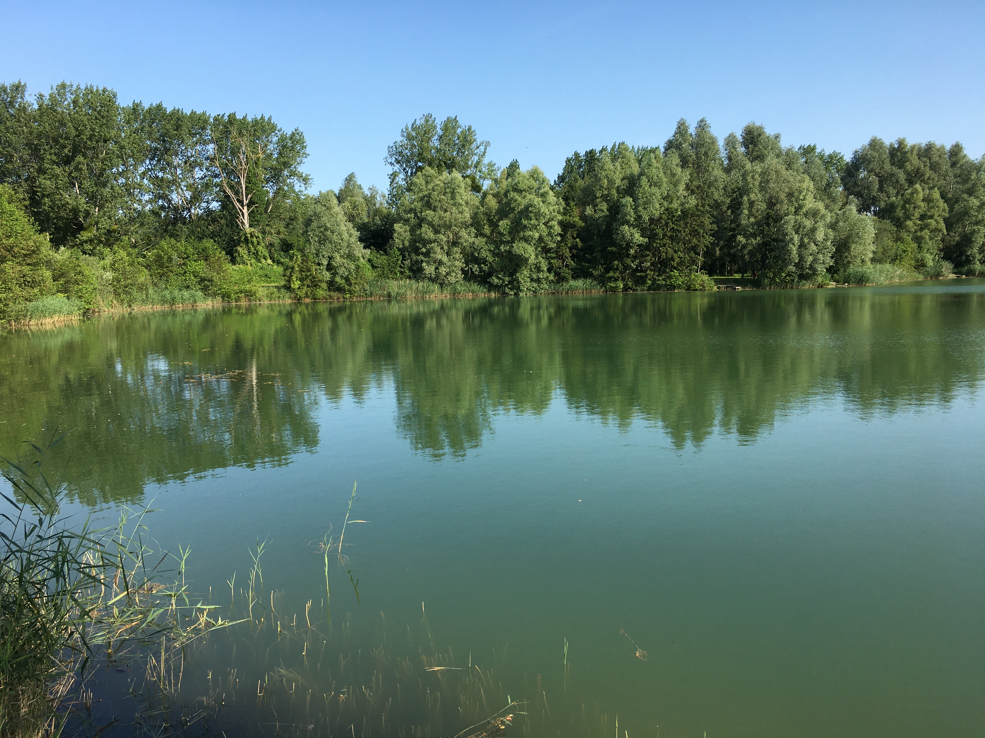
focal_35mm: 29
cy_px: 369
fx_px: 825
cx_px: 492
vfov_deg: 48.2
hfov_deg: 61.7
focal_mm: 4.15
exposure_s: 1/1241
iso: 25
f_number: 2.2
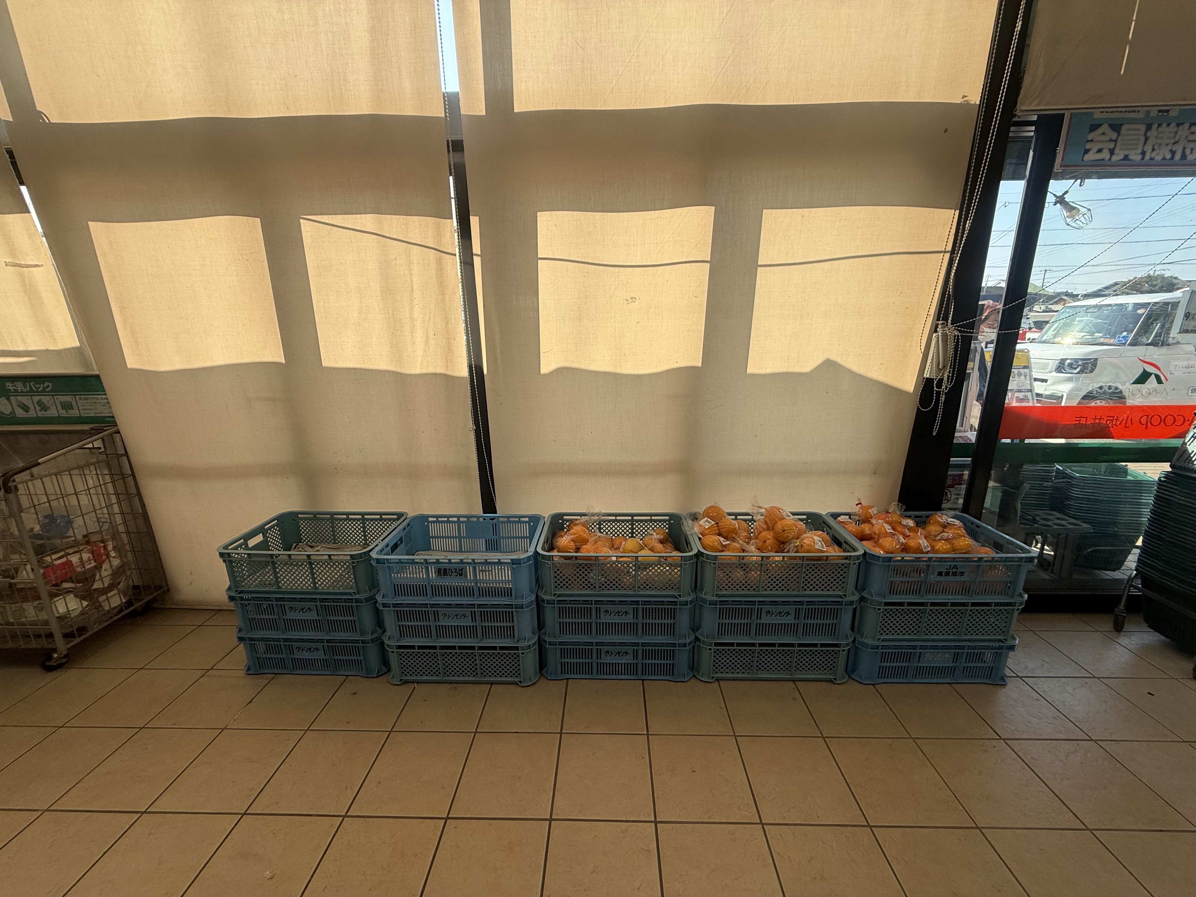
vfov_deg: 85.7
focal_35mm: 14
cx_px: 598
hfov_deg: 102.1
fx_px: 484
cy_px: 448
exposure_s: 1/522
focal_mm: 2.22
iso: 50
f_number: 2.2
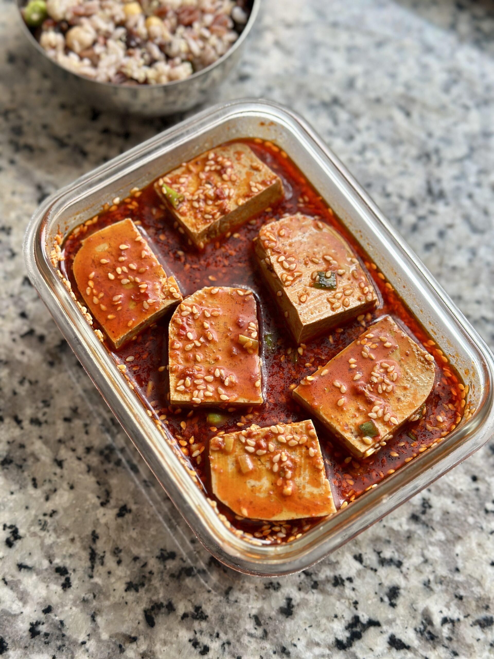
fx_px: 913
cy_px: 330
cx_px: 247
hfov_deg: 30.3
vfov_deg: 39.7
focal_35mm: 48
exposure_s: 1/380
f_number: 1.78
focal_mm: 6.86
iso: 80
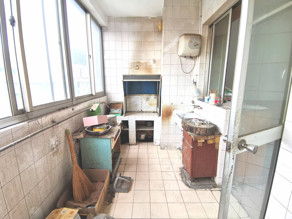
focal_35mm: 17
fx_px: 143
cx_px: 146
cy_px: 110
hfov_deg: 91.0
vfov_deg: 74.7
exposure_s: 1/50
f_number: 2.2
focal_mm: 2.23
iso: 100
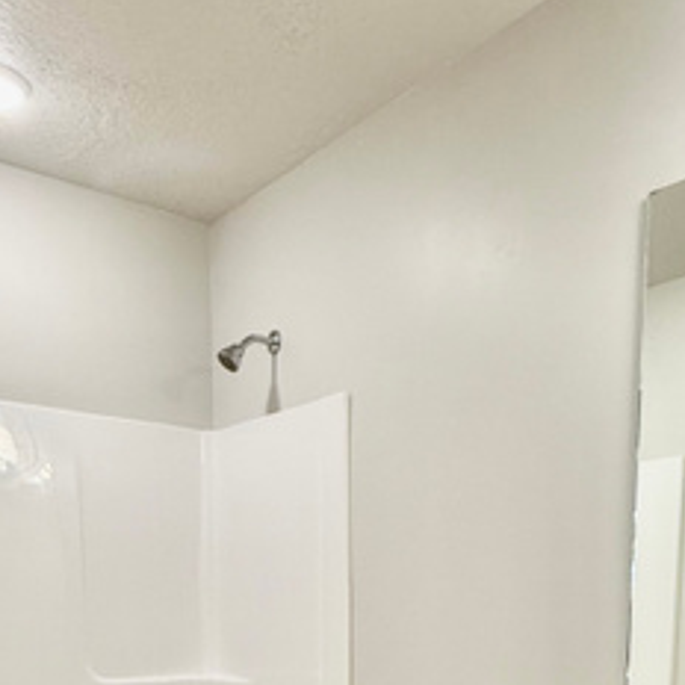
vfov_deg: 35.5
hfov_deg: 40.7
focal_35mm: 41
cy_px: 738
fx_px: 918
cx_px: 413
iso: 100
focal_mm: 2.22
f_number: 2.2
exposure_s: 1/120
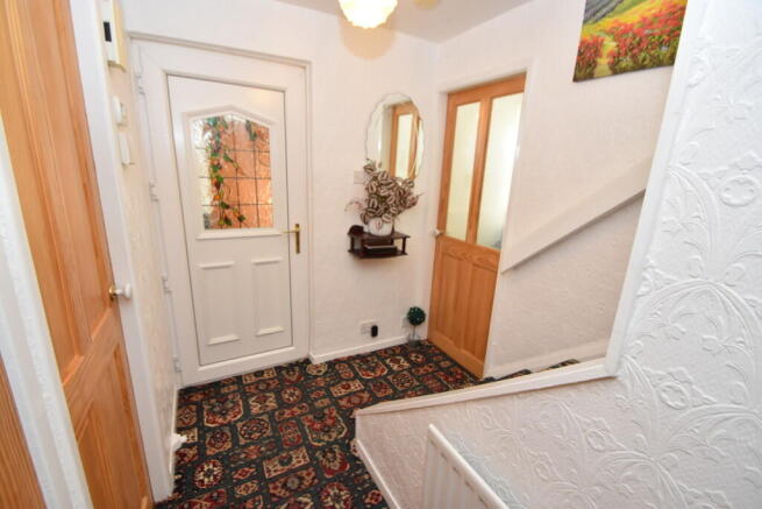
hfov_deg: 100.4
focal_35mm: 15
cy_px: 254
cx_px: 381
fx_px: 318
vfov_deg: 77.4
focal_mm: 10
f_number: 5
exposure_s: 1/100
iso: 800
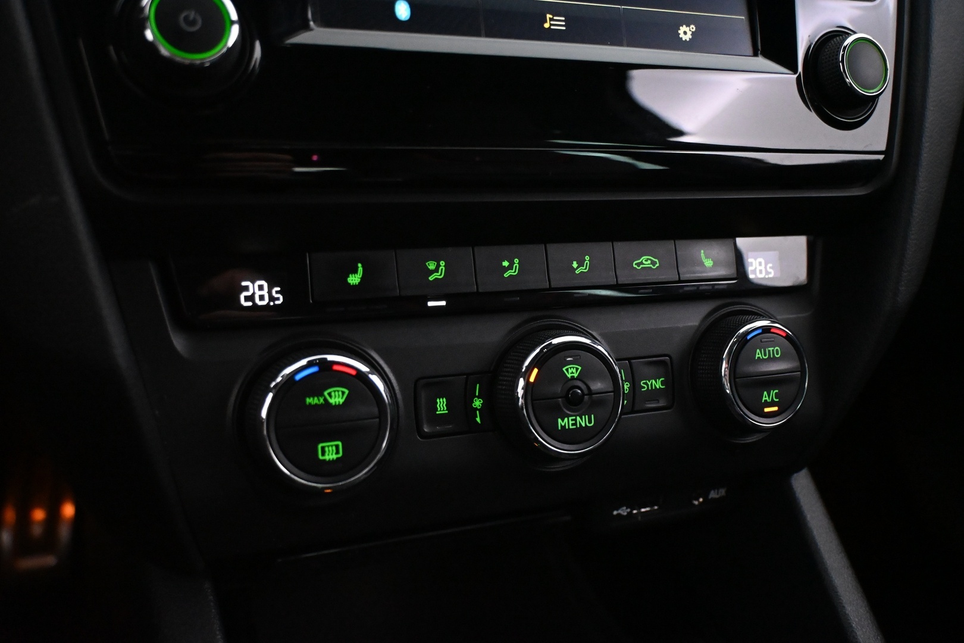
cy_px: 322
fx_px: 864
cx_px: 482
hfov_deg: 58.3
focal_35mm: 32
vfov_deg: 40.8
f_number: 4
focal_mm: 21.5
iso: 8000
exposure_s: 1/60
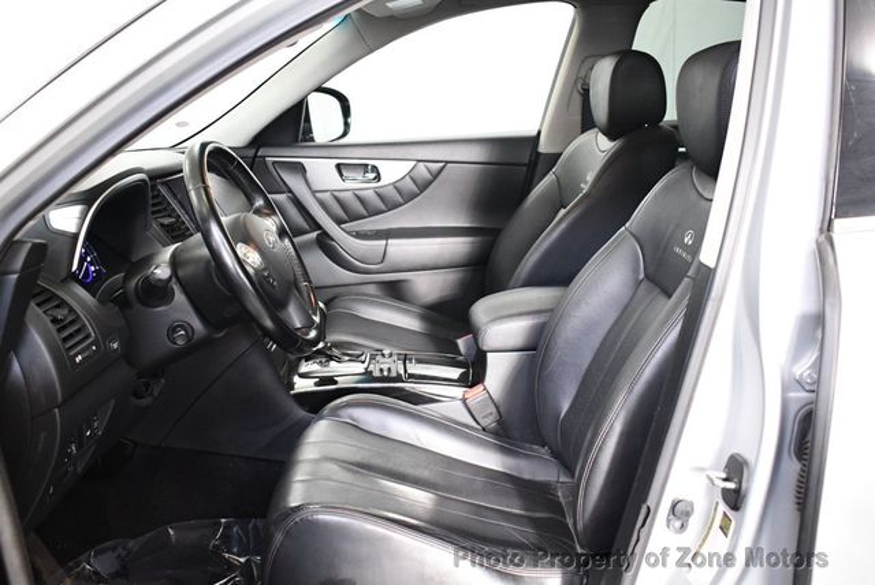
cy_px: 292
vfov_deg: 36.9
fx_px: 876
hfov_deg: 53.1
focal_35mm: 36
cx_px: 438
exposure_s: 1/125
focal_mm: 18
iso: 2500
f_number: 3.5
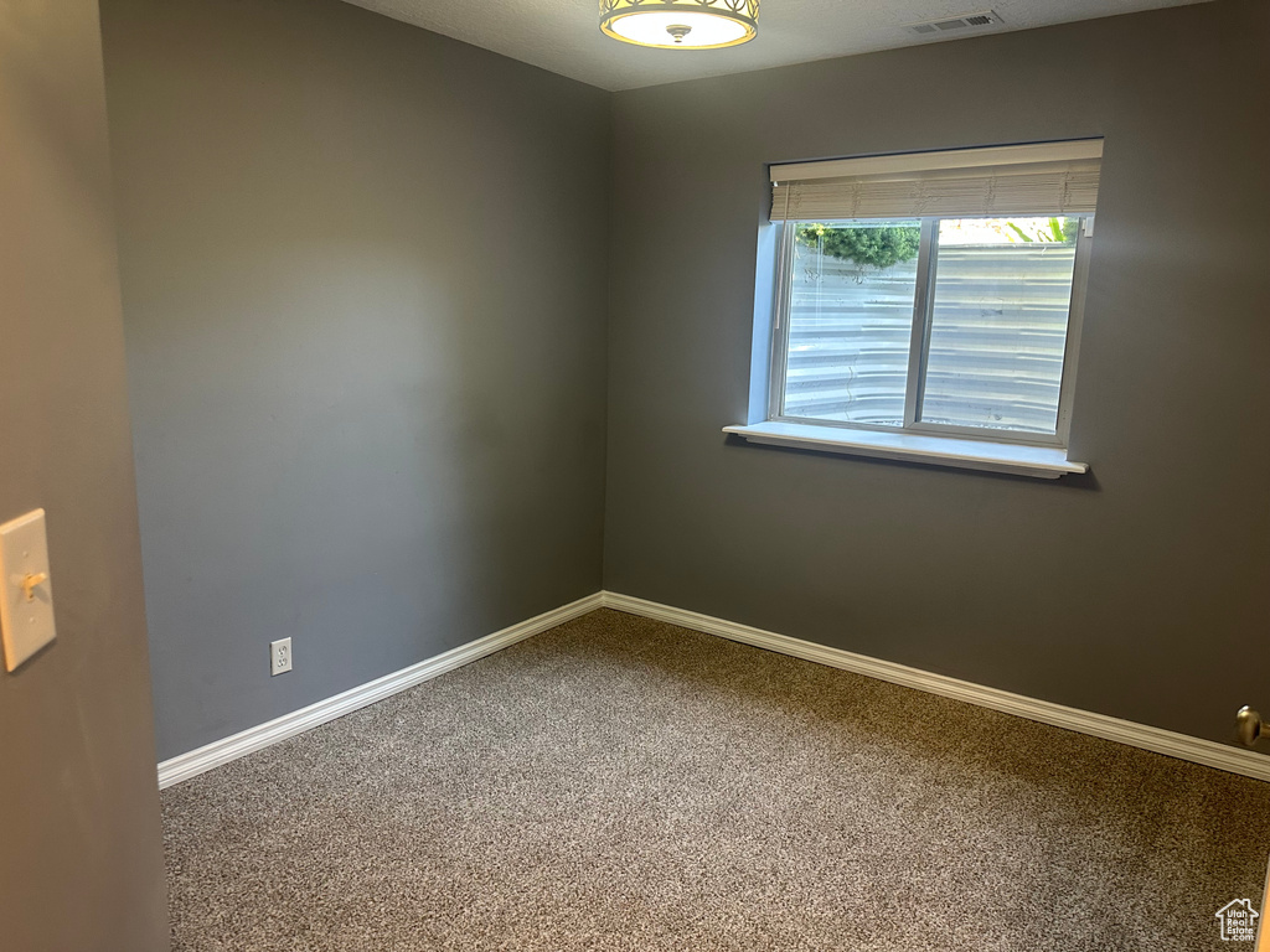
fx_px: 881
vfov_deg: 56.8
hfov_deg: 71.6
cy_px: 476
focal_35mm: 24
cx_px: 635
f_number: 1.78
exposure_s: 1/60
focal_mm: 6.86
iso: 250
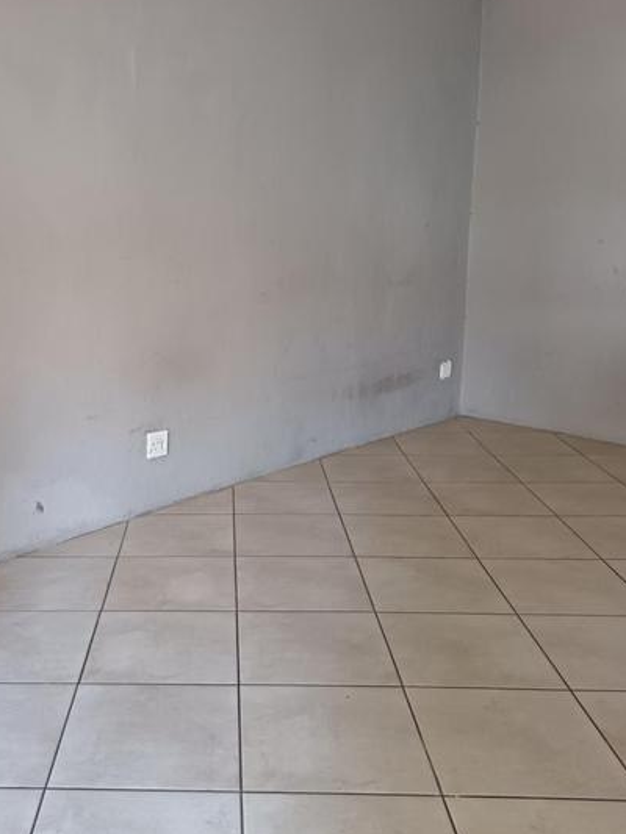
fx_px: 868
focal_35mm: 36
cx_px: 175
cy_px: 377
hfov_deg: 38.9
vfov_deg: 51.3
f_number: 1.75
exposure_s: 1/25
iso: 1249
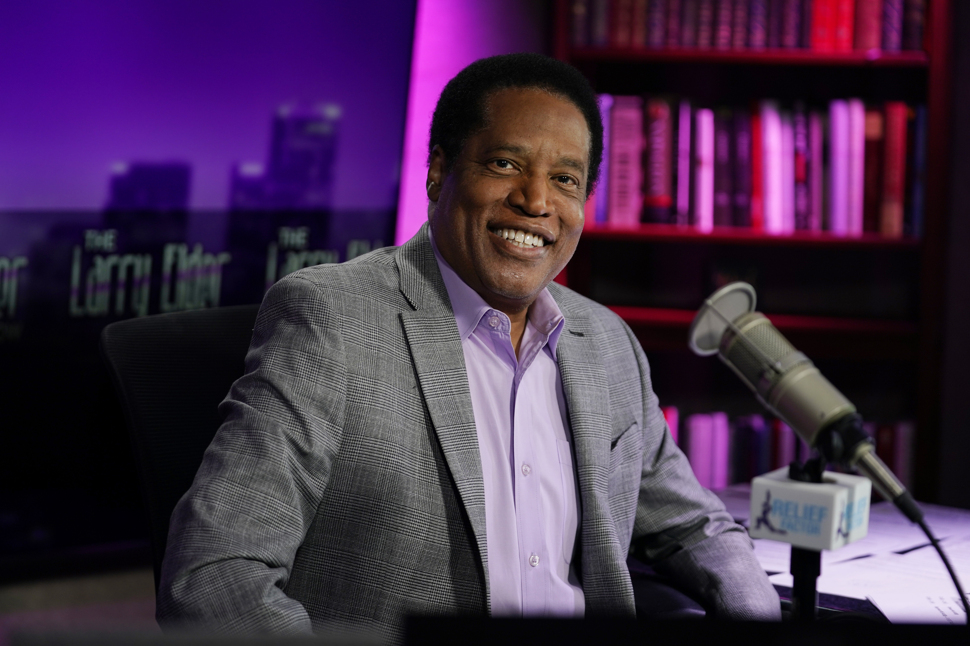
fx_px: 2236
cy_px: 323
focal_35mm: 83
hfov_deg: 24.5
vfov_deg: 16.5
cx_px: 485
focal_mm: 83
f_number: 2.8
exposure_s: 1/200
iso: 500
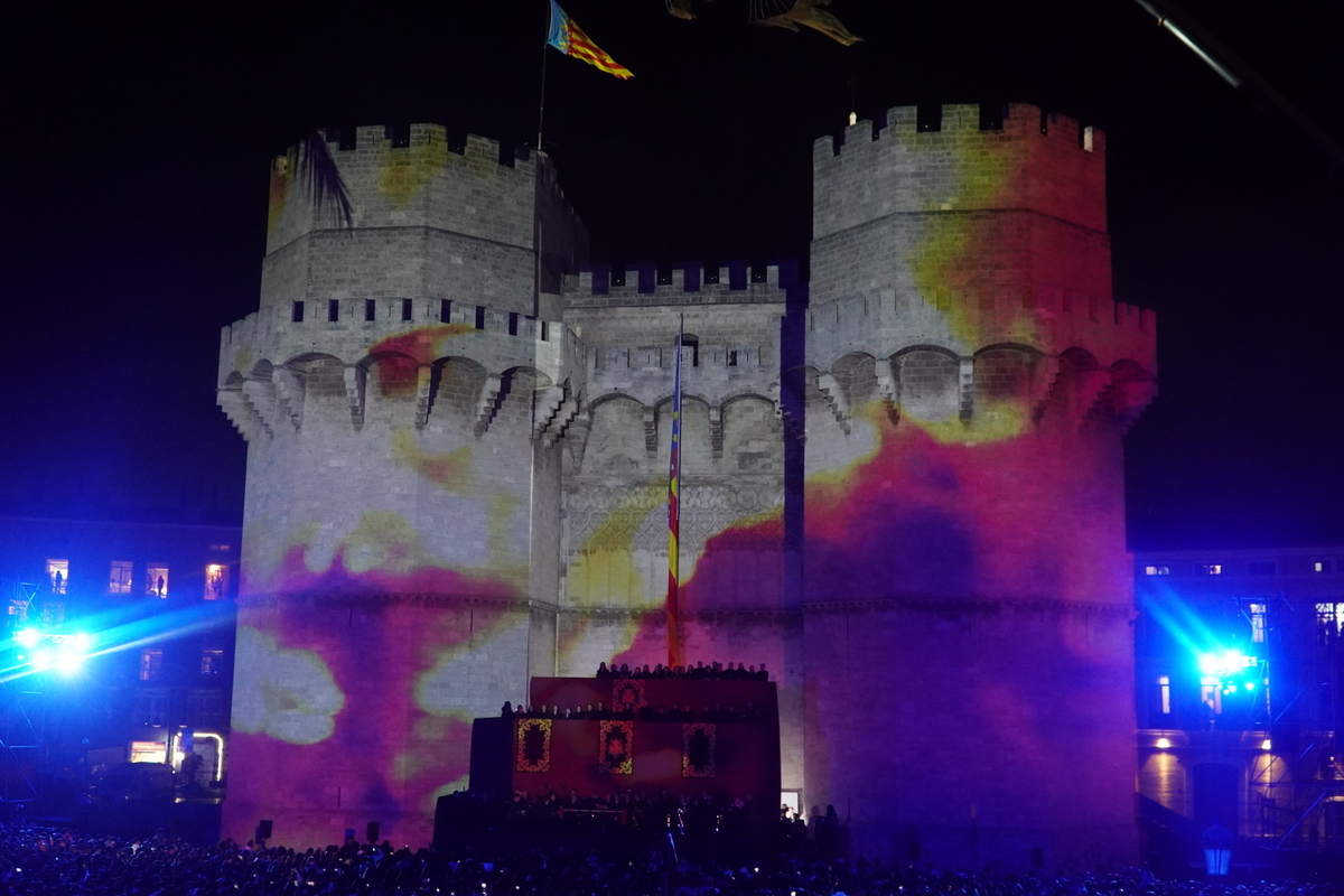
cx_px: 672
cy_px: 448
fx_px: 1288
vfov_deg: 38.4
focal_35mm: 34
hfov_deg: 55.1
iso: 3200
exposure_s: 1/40
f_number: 4
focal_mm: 23
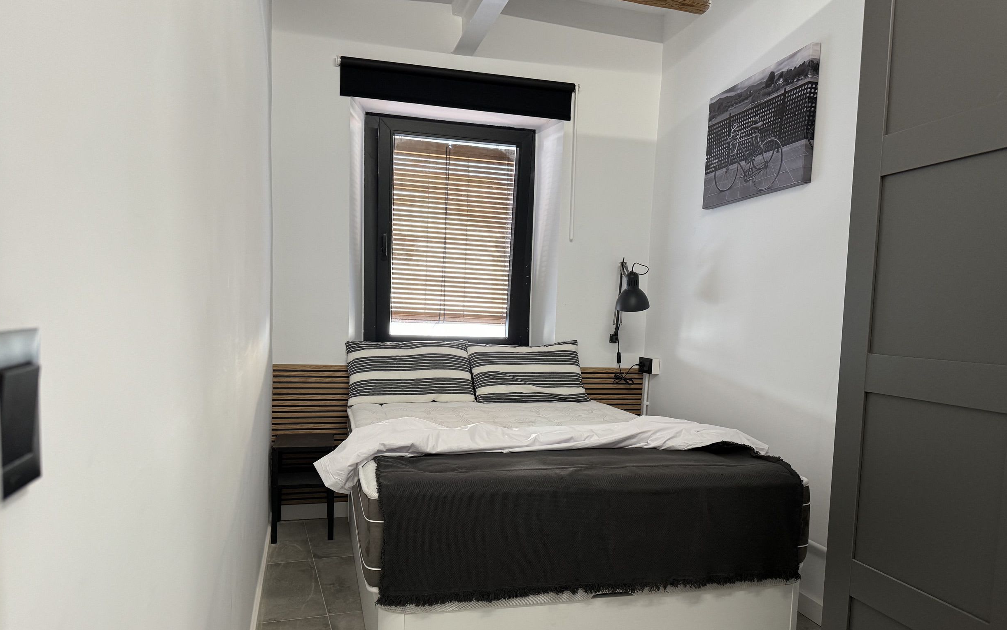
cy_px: 379
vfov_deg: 47.3
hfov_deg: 70.4
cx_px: 504
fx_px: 714
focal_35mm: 26
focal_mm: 6.8
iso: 250
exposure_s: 1/50
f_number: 1.8
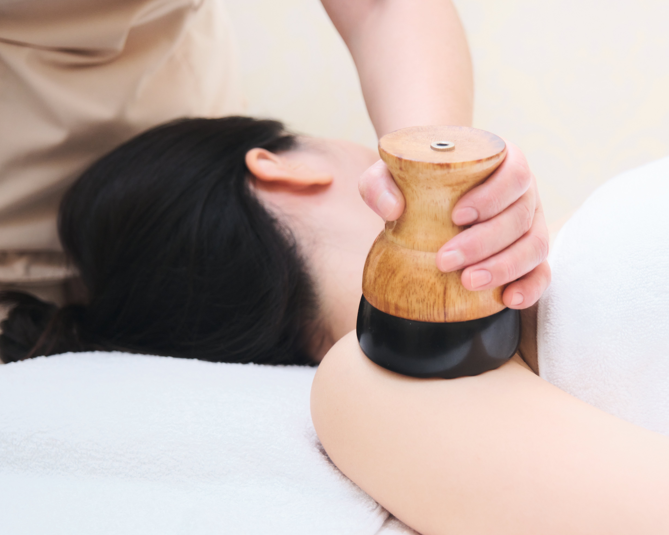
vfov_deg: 24.2
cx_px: 456
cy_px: 320
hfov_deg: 29.8
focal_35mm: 63
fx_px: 1247
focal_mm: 29.2
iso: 640
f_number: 2.8
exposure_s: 1/100
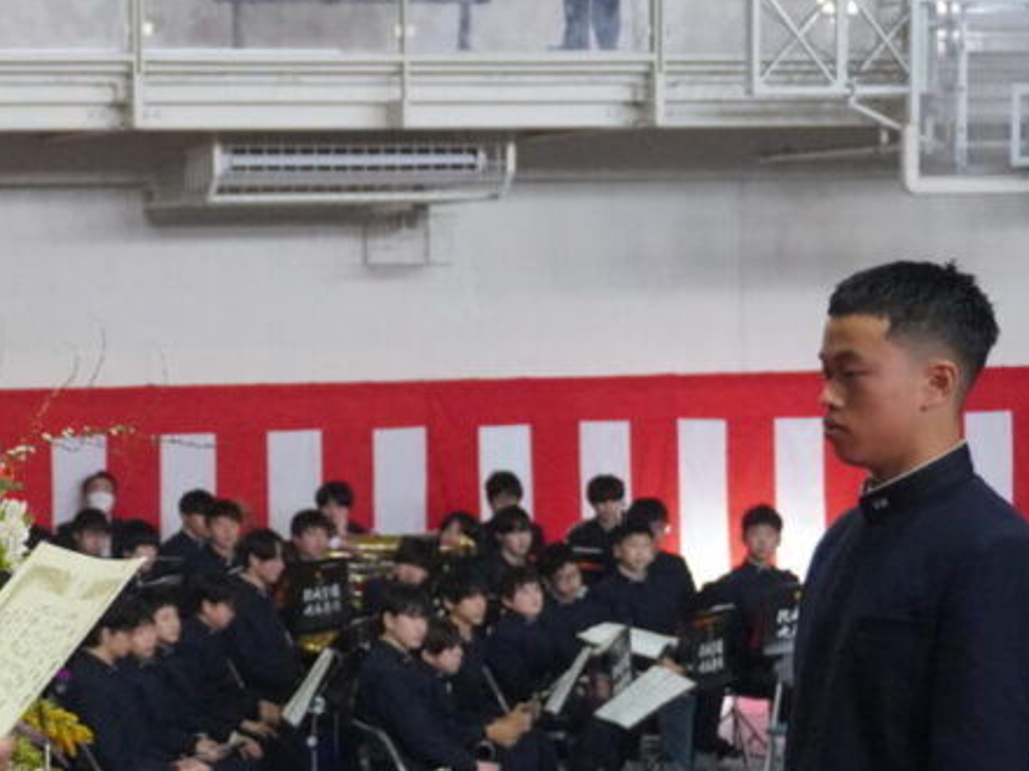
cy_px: 614
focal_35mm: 124
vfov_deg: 11.9
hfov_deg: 15.7
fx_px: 3690
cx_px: 87
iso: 6400
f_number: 5.6
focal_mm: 37
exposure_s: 1/100
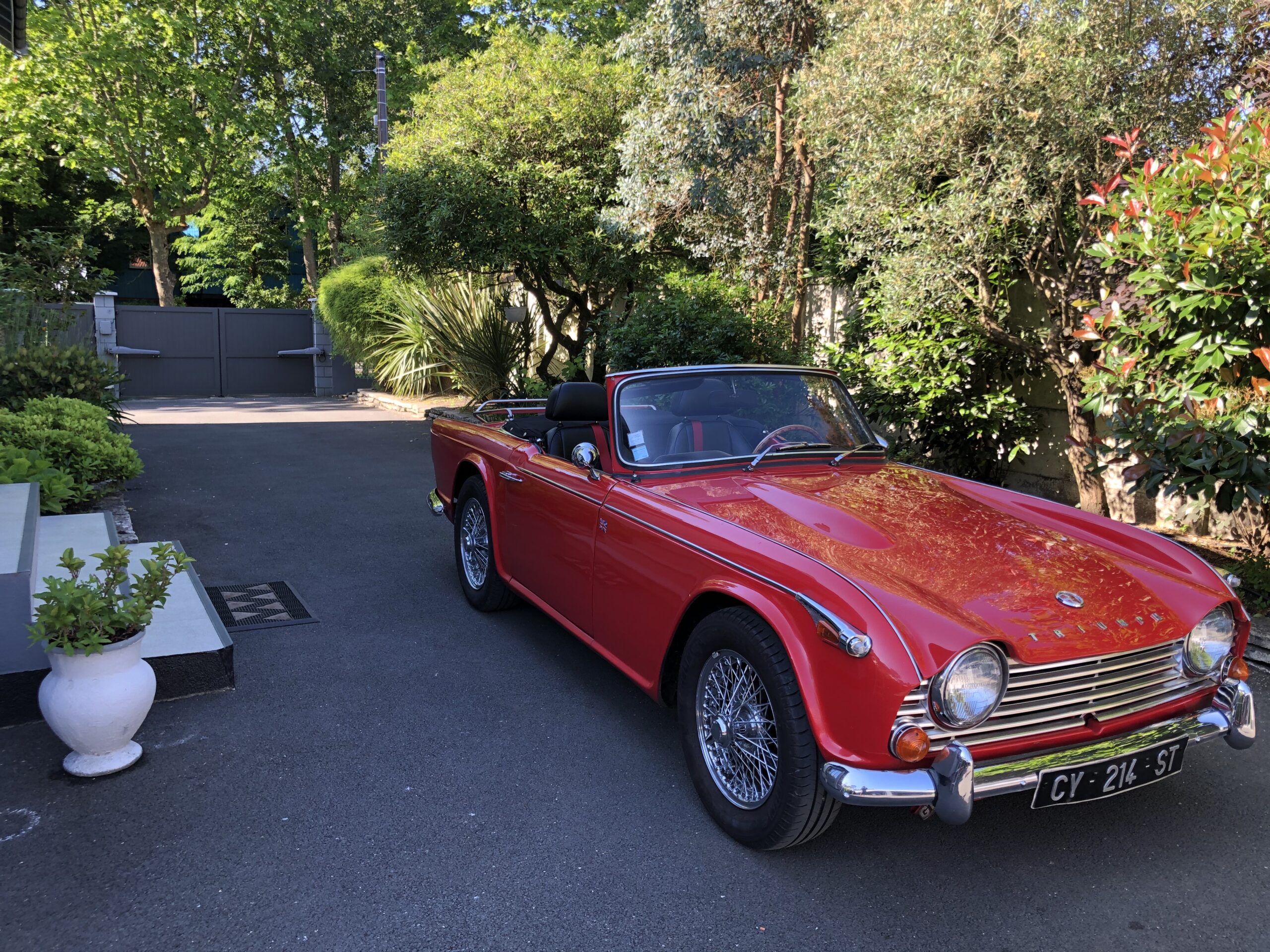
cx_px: 635
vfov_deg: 49.7
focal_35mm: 28
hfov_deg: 63.4
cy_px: 476
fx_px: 1027
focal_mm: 3.99
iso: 20
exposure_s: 1/132
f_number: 1.8
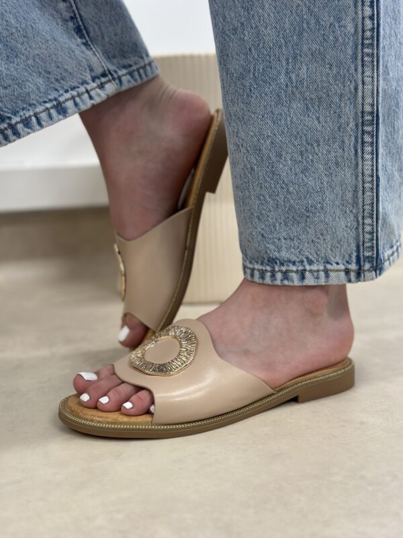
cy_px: 269
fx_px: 745
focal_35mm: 48
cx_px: 202
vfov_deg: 39.7
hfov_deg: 30.3
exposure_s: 1/100
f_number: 1.78
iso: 200
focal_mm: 6.86
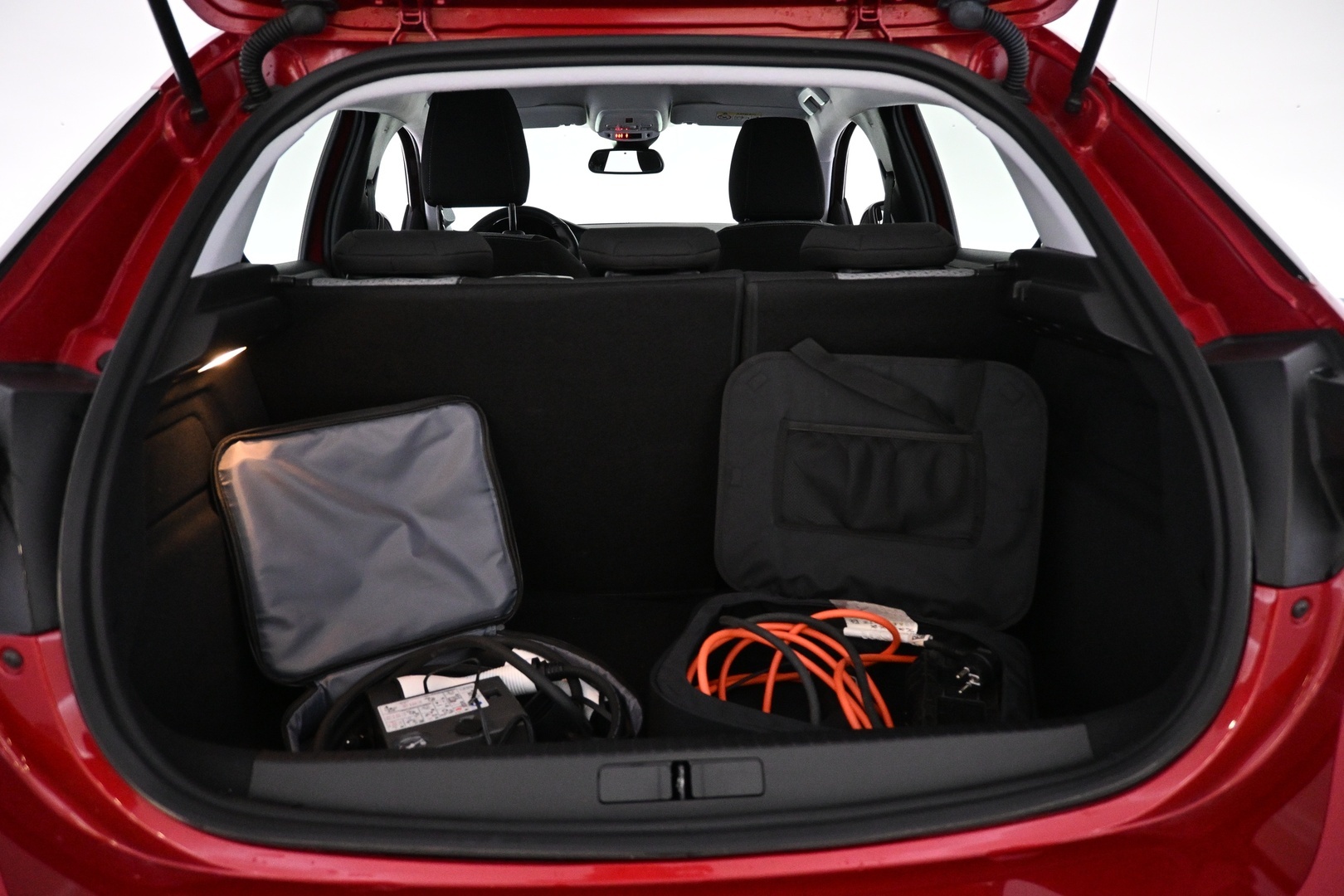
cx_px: 672
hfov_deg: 73.7
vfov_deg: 53.1
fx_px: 896
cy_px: 448
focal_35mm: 24
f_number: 3.5
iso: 3200
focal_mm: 16
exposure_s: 1/125
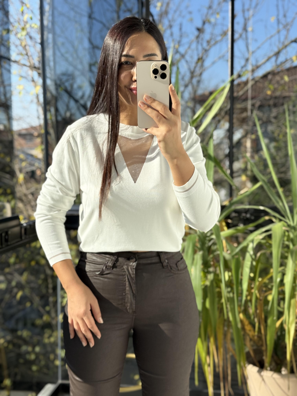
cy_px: 198
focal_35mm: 48
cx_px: 148
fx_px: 549
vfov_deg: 39.7
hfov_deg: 30.3
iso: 64
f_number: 1.78
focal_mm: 6.76
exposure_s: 1/1484
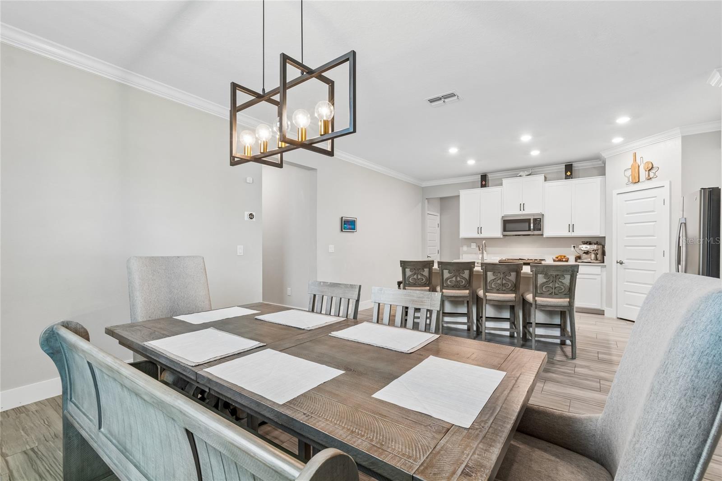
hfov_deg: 100.4
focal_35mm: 15
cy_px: 240
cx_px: 361
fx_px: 301
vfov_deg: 77.3
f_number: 7.1
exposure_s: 1/2
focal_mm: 10
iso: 100
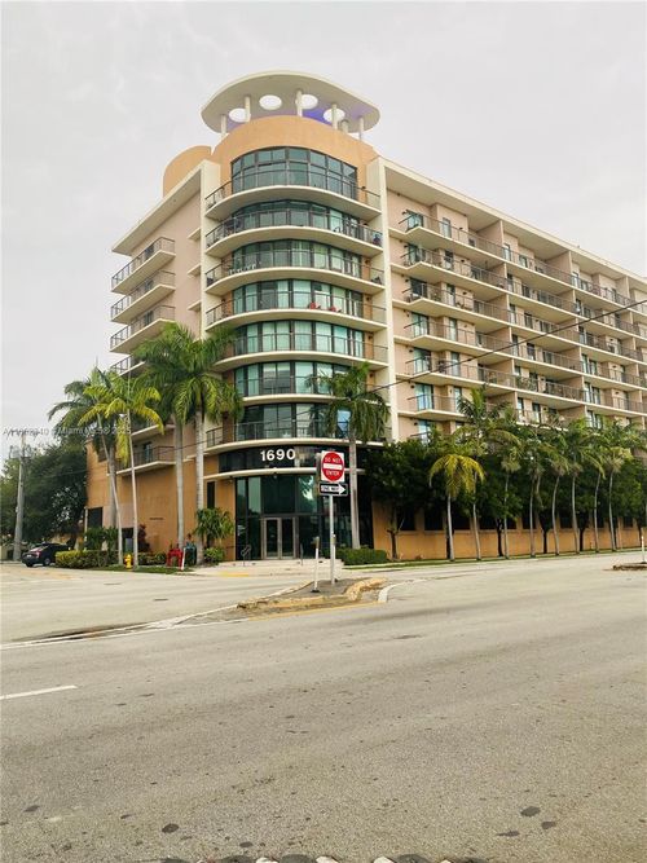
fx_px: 648
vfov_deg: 67.3
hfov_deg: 53.0
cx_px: 324
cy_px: 432
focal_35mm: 26
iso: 32
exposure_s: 1/121
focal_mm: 4.25
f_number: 1.8
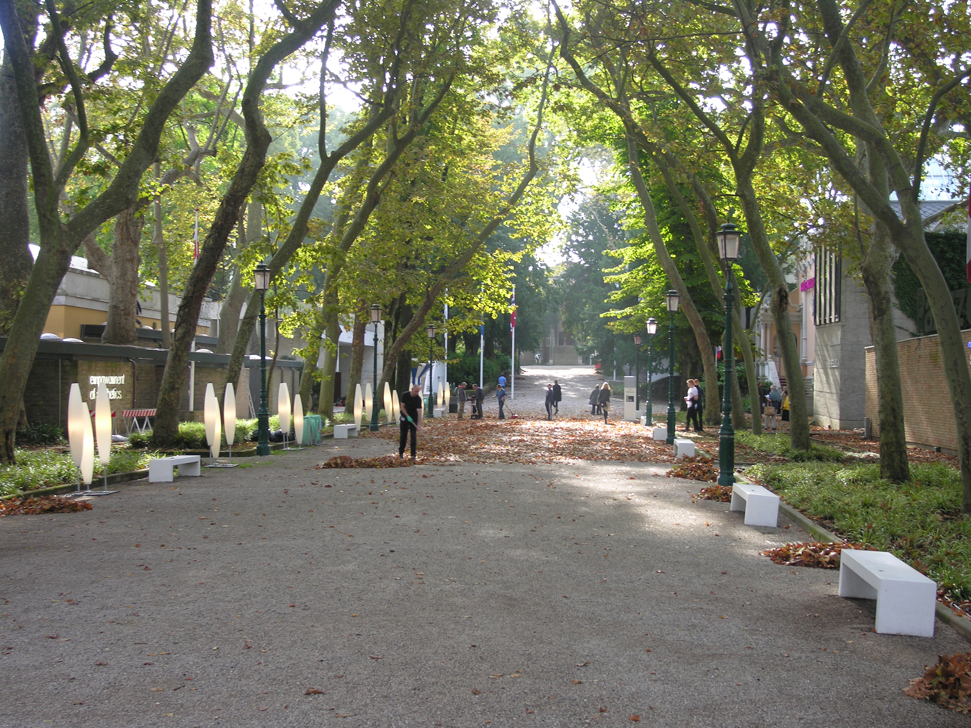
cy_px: 364
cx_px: 486
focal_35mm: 48
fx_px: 1346
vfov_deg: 30.3
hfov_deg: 39.7
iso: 50
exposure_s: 1/47.4
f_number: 3.5
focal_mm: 12.3
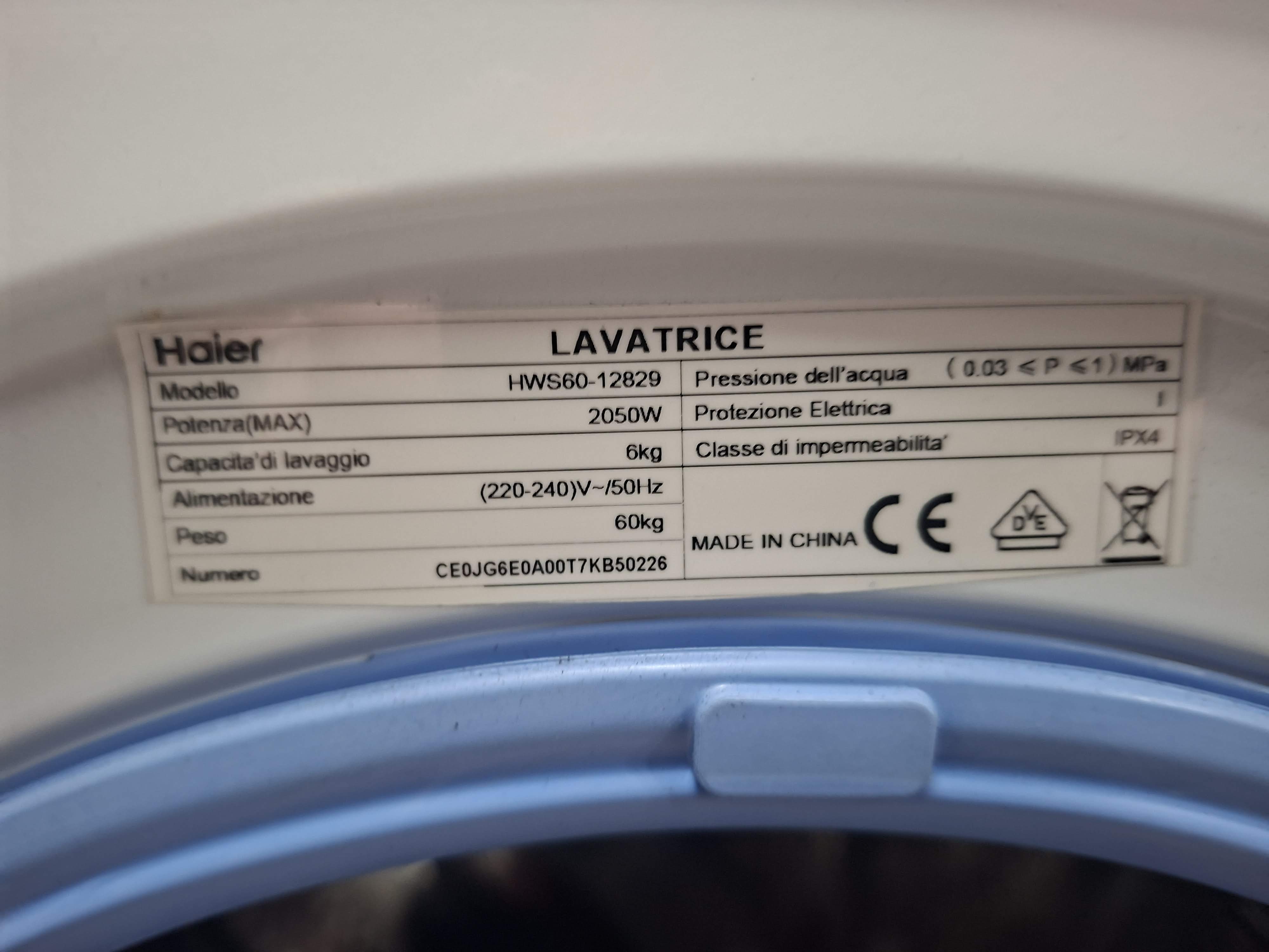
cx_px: 634
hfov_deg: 73.9
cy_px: 476
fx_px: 843
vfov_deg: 58.9
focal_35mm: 23
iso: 400
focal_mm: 5.54
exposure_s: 1/25
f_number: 1.8
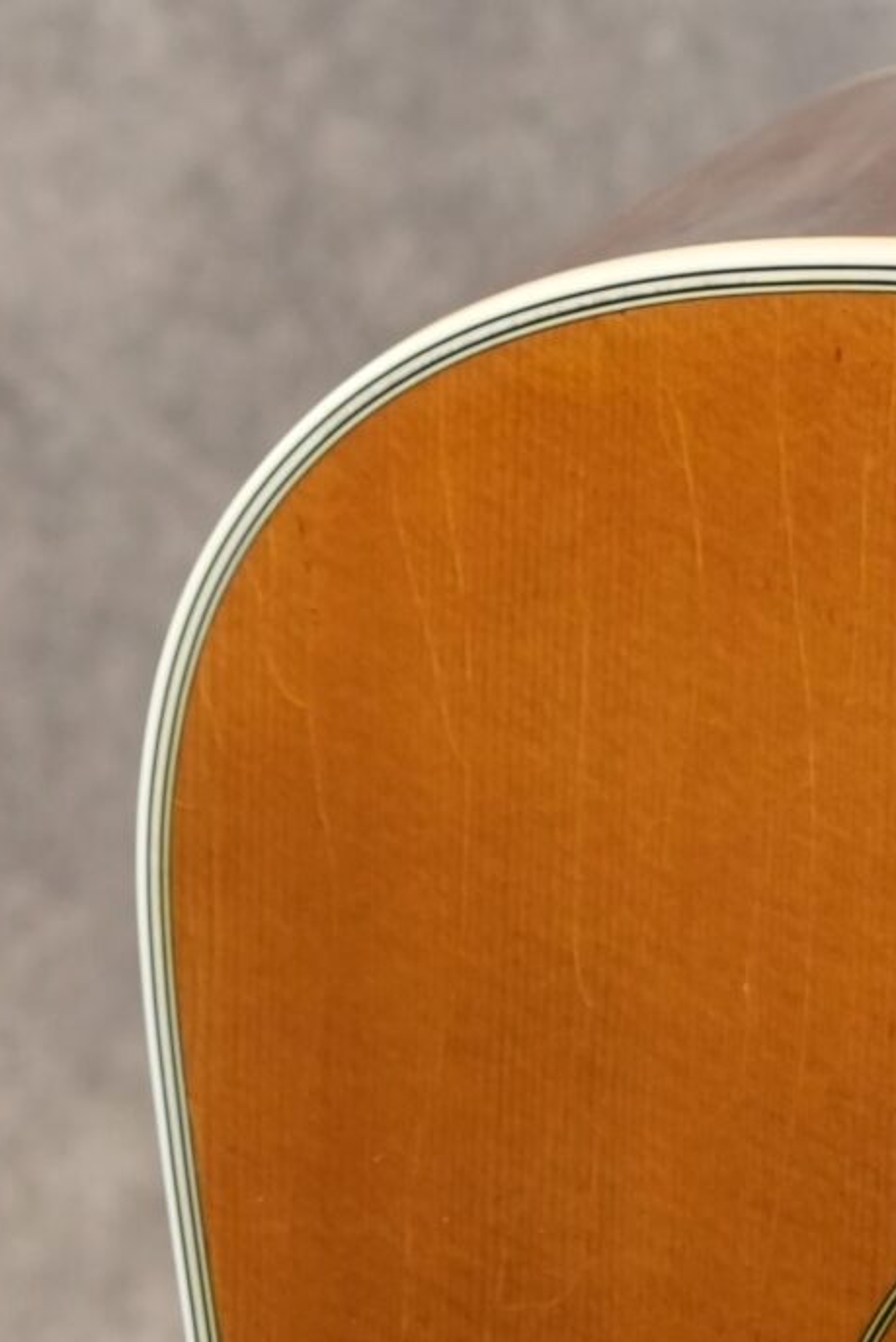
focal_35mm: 186
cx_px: 1459
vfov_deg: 10.4
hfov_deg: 7.2
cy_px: -1092
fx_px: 6940
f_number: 6.3
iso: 2500
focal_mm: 50
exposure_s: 1/15
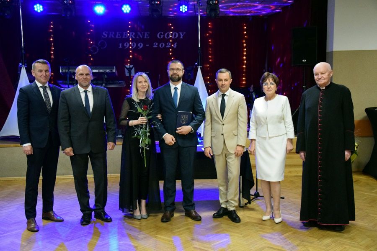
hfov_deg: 43.6
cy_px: 126
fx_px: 471
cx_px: 188
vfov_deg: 29.9
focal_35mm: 45
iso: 5600
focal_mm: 30
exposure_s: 1/100
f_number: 4.2
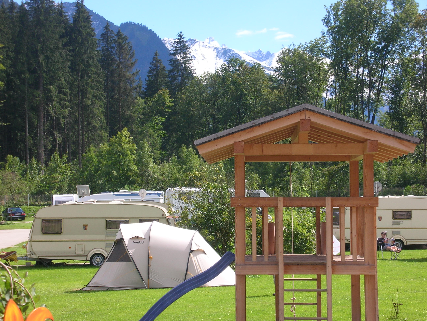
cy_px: 160
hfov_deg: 18.7
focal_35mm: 105
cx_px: 214
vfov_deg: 14.1
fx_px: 1295
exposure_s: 1/150
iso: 50
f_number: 5.4
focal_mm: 17.4
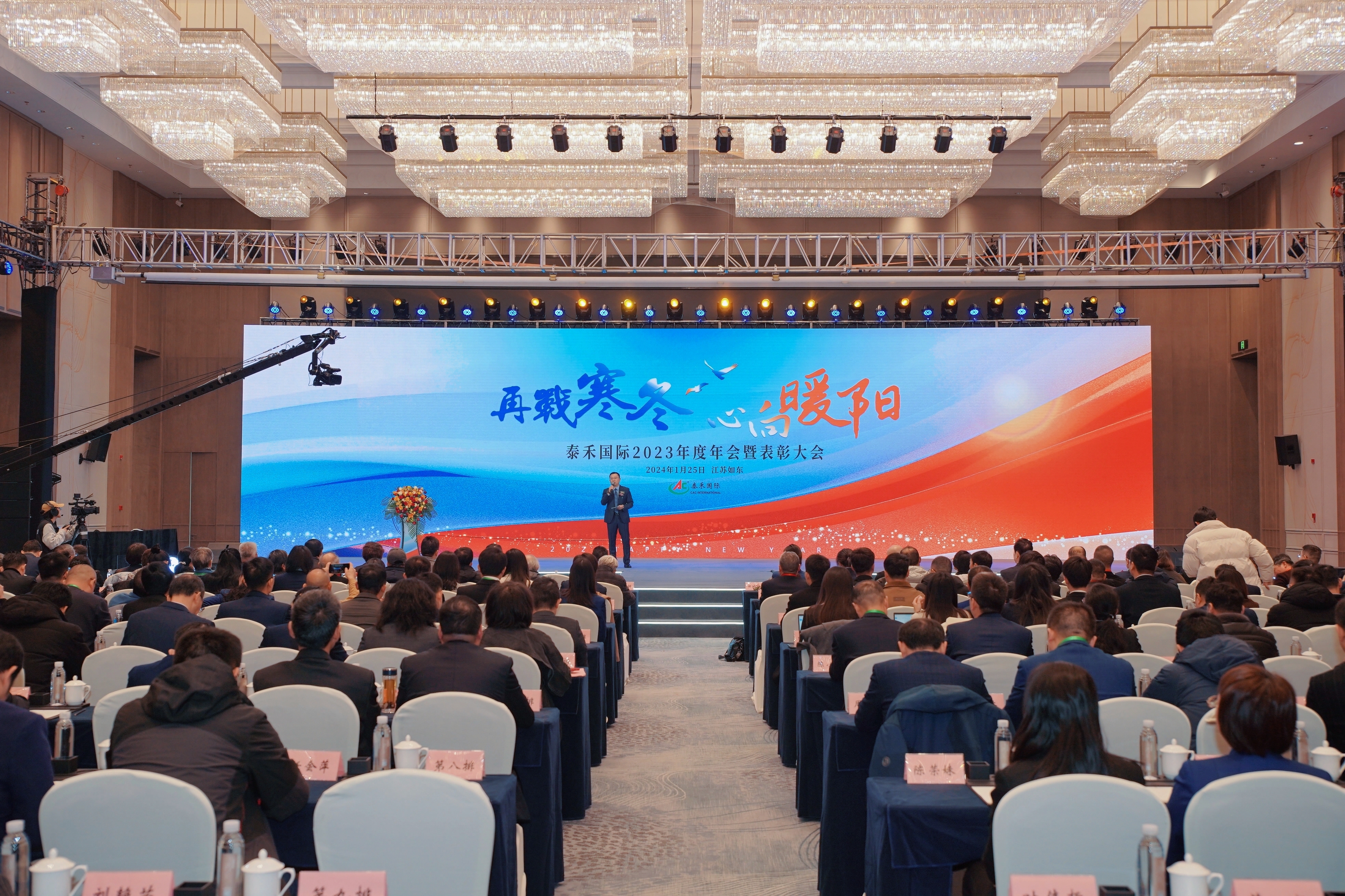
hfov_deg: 48.5
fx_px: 1494
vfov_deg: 33.4
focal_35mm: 40
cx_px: 672
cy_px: 448
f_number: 4
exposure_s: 1/100
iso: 250
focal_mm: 40
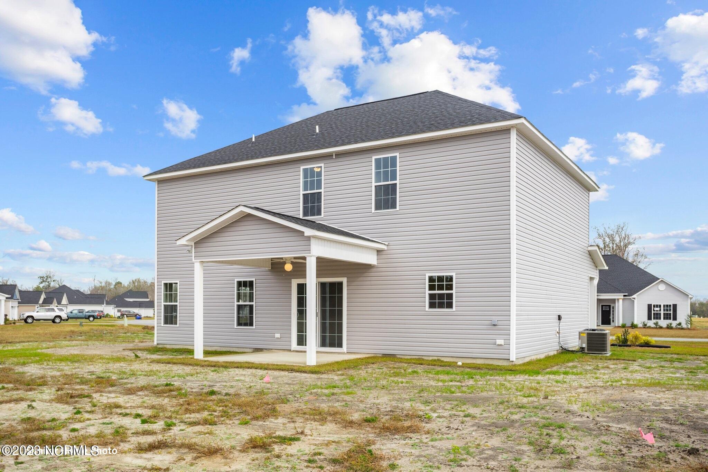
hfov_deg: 58.7
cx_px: 354
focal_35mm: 32
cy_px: 236
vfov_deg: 41.1
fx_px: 629
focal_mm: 32
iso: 160
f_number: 8
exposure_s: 1/250
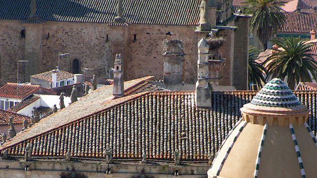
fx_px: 3439
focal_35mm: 409
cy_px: 150
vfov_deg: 3.0
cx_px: 191
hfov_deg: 5.3
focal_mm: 43
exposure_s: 1/500
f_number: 3.2
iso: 50
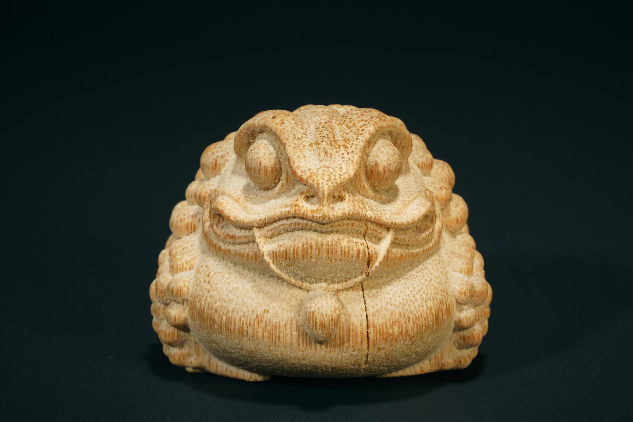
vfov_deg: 9.9
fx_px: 2444
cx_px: 316
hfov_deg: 14.8
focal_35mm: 139
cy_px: 211
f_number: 20
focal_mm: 93
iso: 100
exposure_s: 1/160
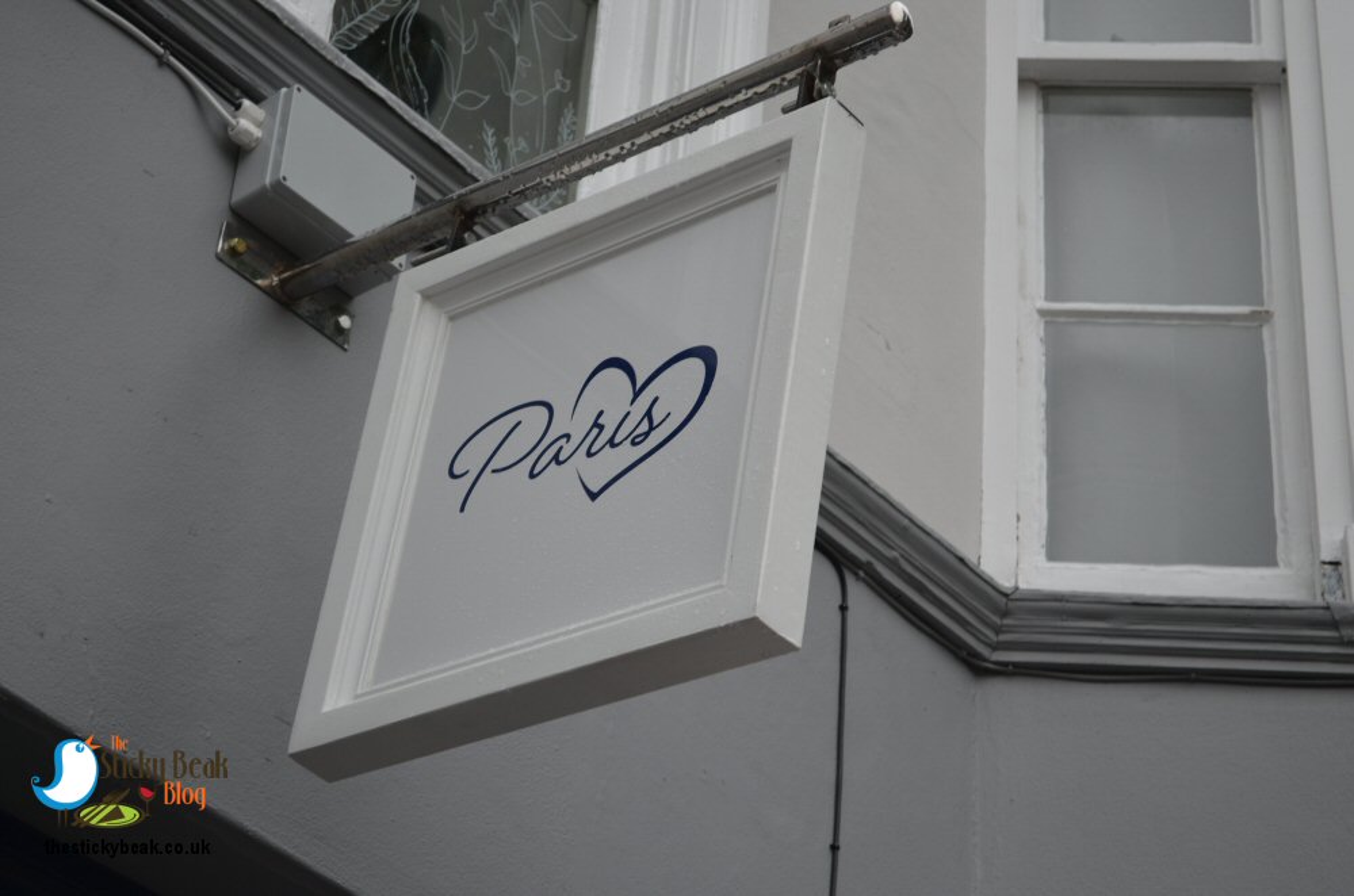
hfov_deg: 24.7
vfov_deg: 16.5
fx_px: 3096
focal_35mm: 82
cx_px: 677
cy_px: 448
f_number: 5.6
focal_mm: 55
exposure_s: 1/125
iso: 360
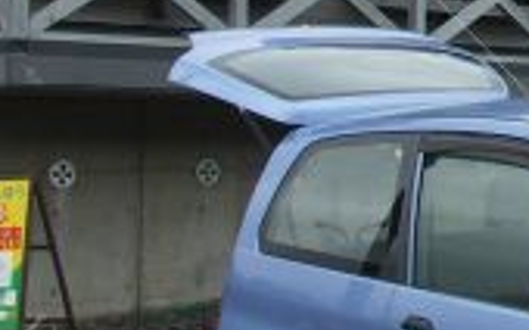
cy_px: -22
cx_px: 818
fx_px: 1671
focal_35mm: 116
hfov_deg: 16.3
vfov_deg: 11.1
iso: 50
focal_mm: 7.6
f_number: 5
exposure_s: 1/200
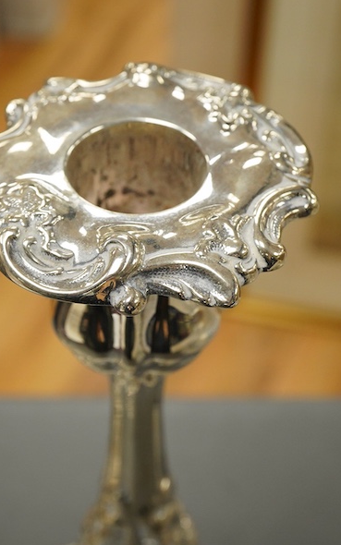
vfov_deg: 29.4
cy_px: 273
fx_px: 1040
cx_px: 145
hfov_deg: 18.6
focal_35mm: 70
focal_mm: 30
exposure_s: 1/125
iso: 1600
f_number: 11
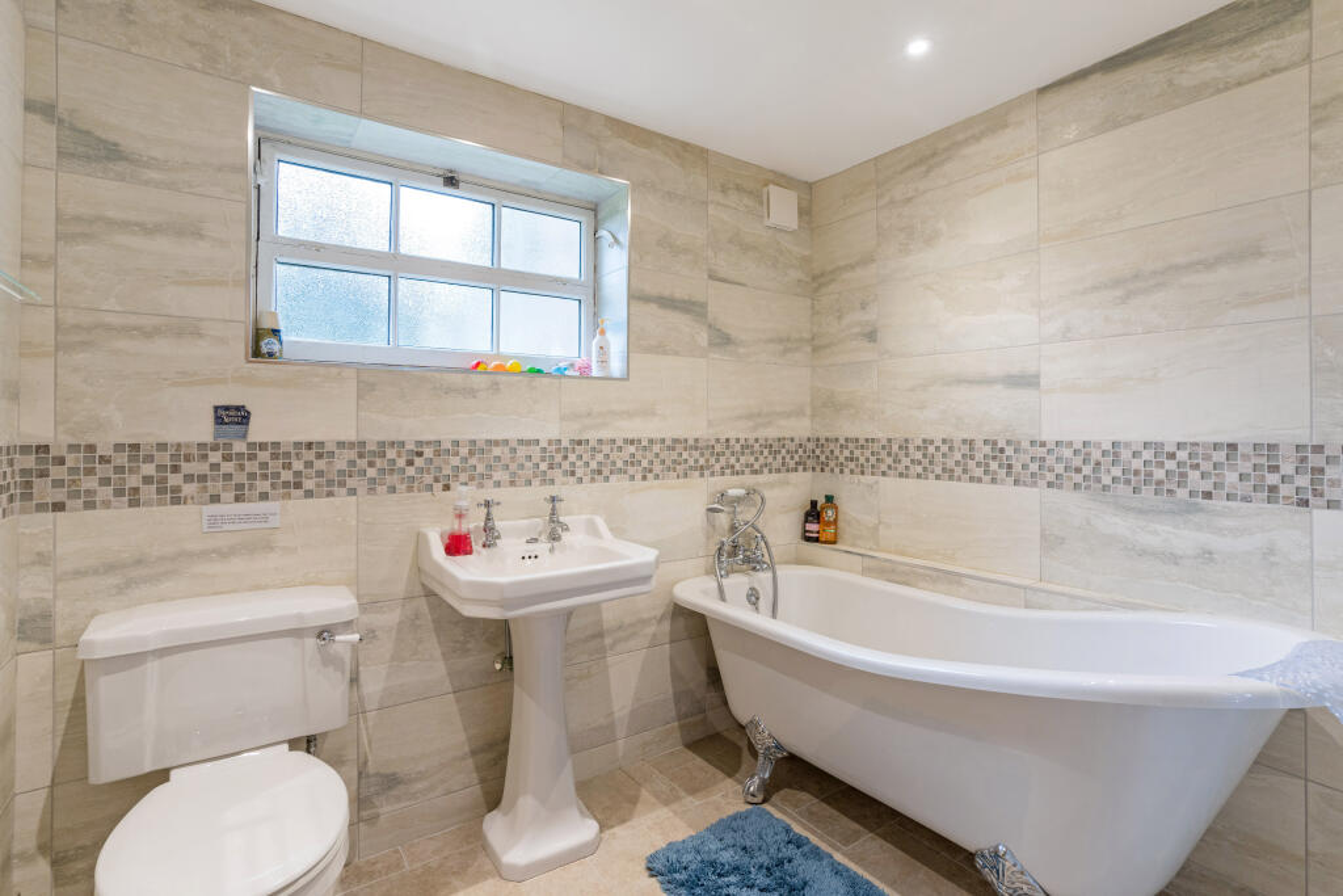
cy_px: 448
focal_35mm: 16
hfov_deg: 96.7
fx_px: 597
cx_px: 672
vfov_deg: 73.8
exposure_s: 1/8
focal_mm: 16
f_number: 8
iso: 640
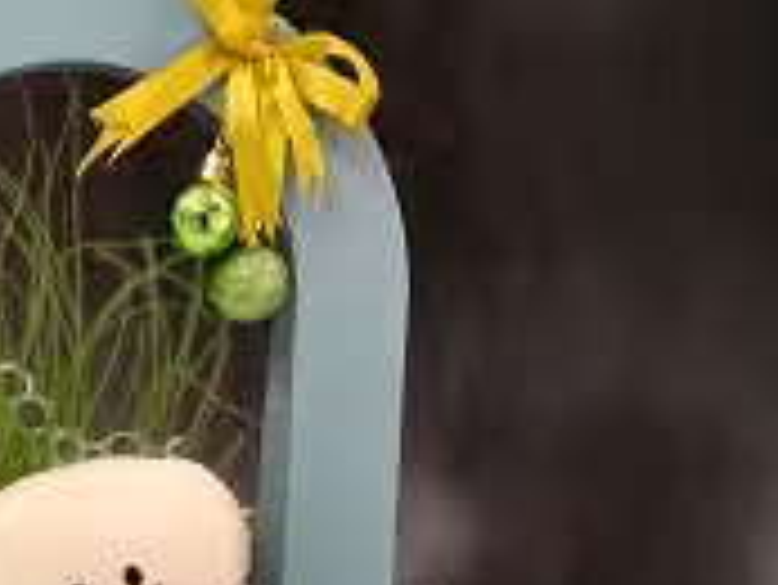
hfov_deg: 30.5
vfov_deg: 23.8
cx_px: 58
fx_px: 1349
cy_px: 526
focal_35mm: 60
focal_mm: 3.98
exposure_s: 1/50
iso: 160
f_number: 1.8
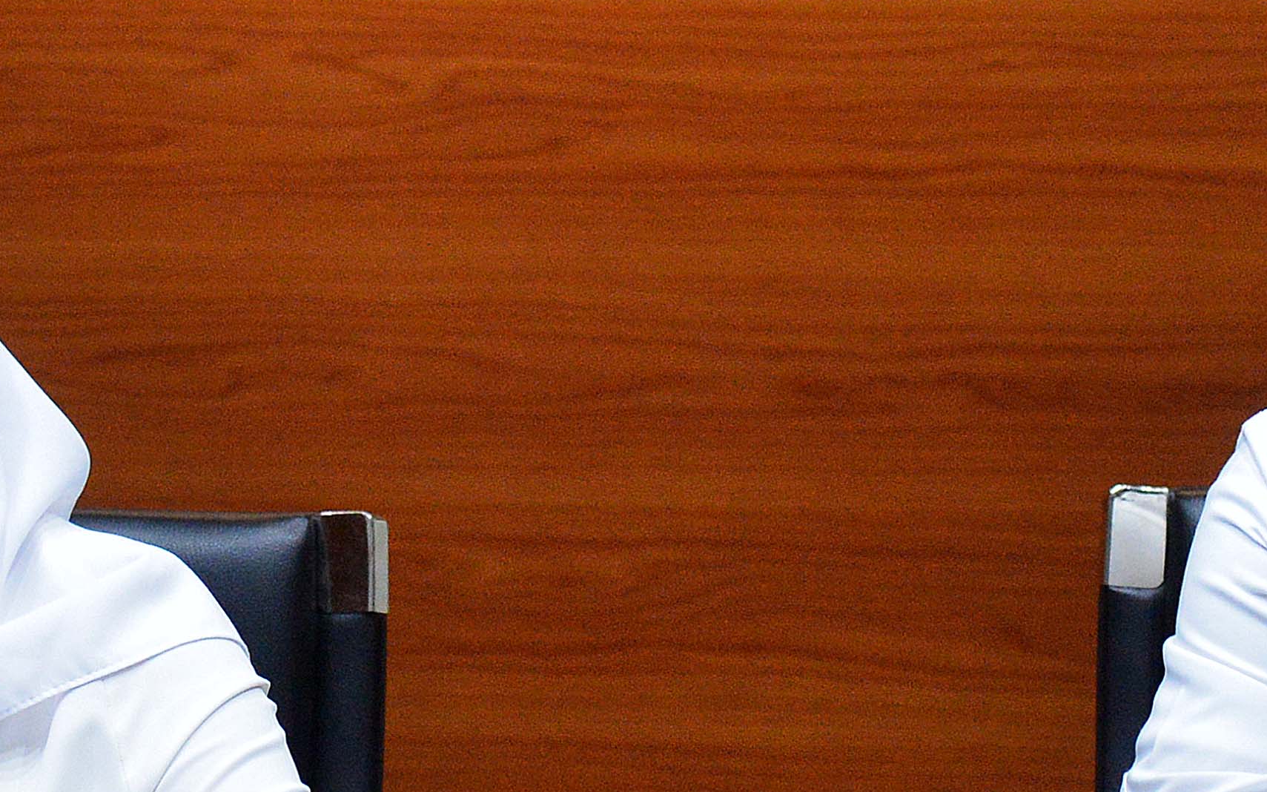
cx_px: 463
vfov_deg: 3.3
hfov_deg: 5.2
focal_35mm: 402
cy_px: -159
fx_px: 13881
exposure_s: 1/125
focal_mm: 112
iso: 4000
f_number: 4.5
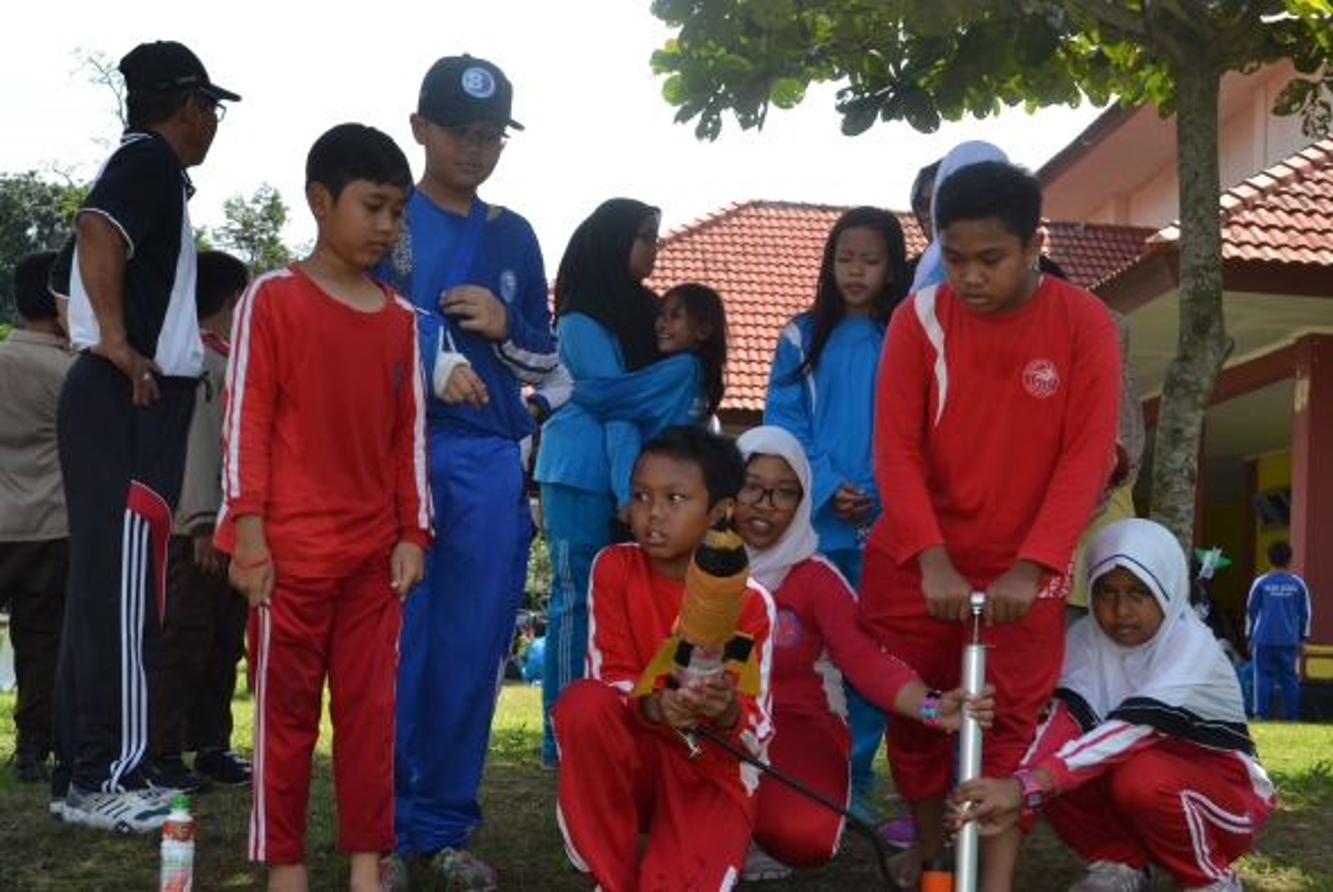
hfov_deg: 41.1
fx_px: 1779
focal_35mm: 48
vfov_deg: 28.1
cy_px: 446
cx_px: 666
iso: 100
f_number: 7.1
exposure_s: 1/200
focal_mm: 32
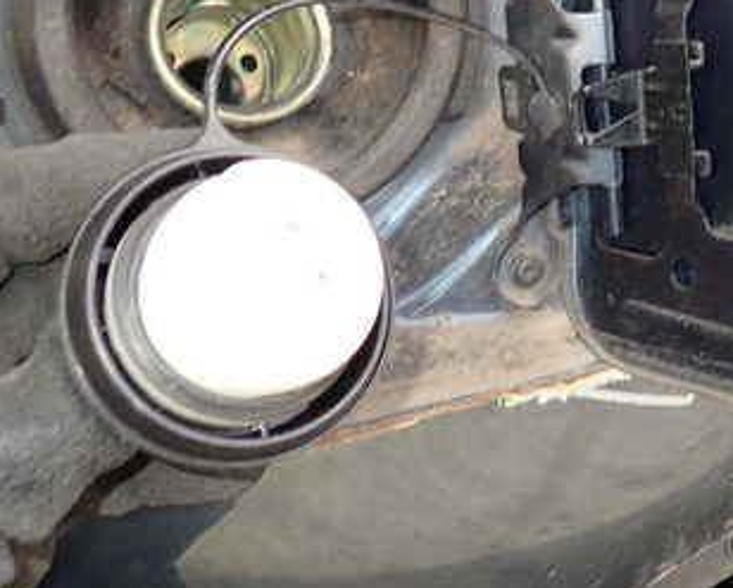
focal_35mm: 57
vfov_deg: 26.4
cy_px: 148
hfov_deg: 31.7
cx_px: 633
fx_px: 1238
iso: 160
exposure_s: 1/30
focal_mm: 5.4
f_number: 6.3
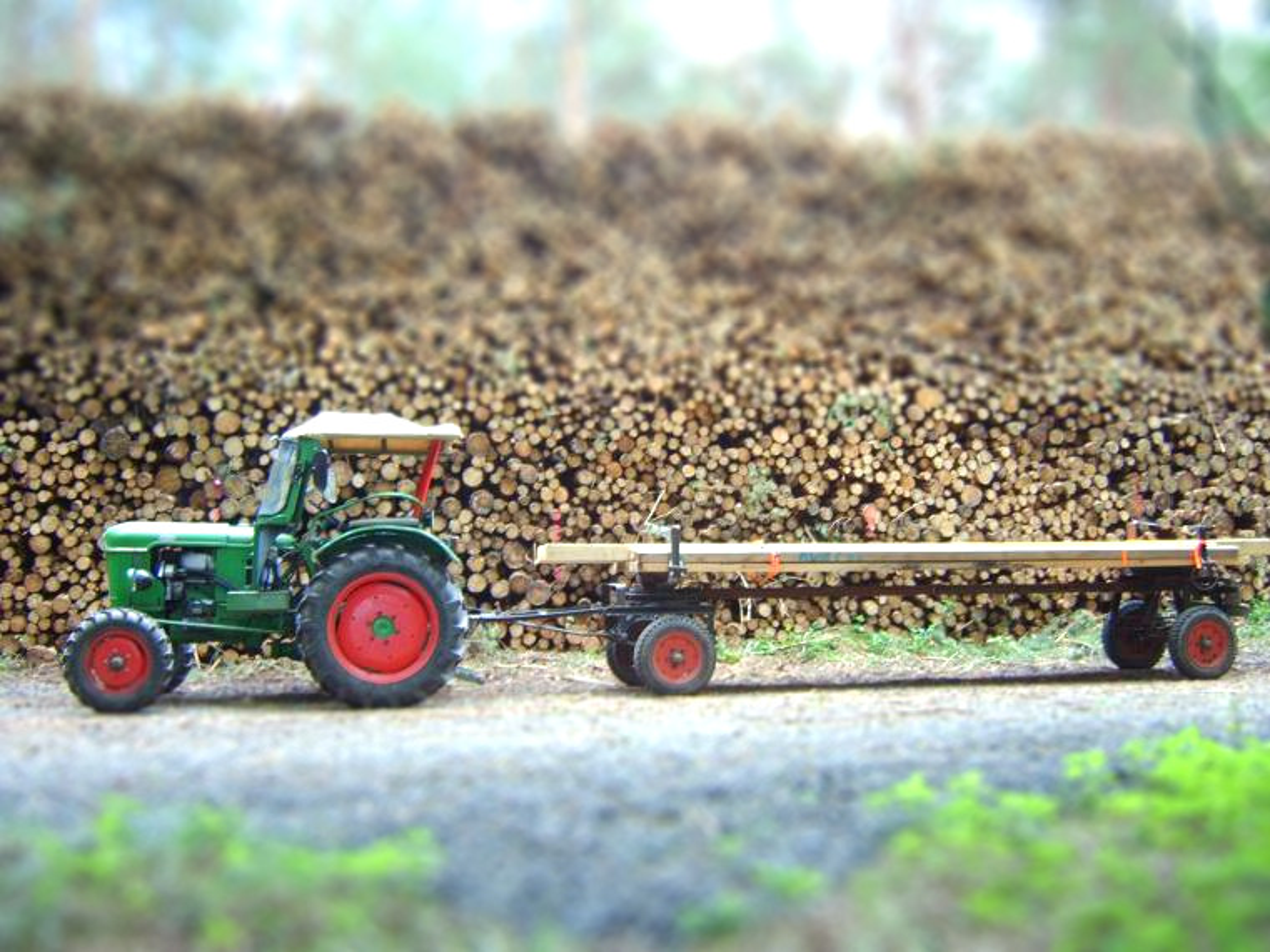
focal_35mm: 31
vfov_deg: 45.5
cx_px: 635
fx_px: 1138
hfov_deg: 58.3
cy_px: 476
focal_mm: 8.13
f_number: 2.7
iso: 141
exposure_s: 1/30
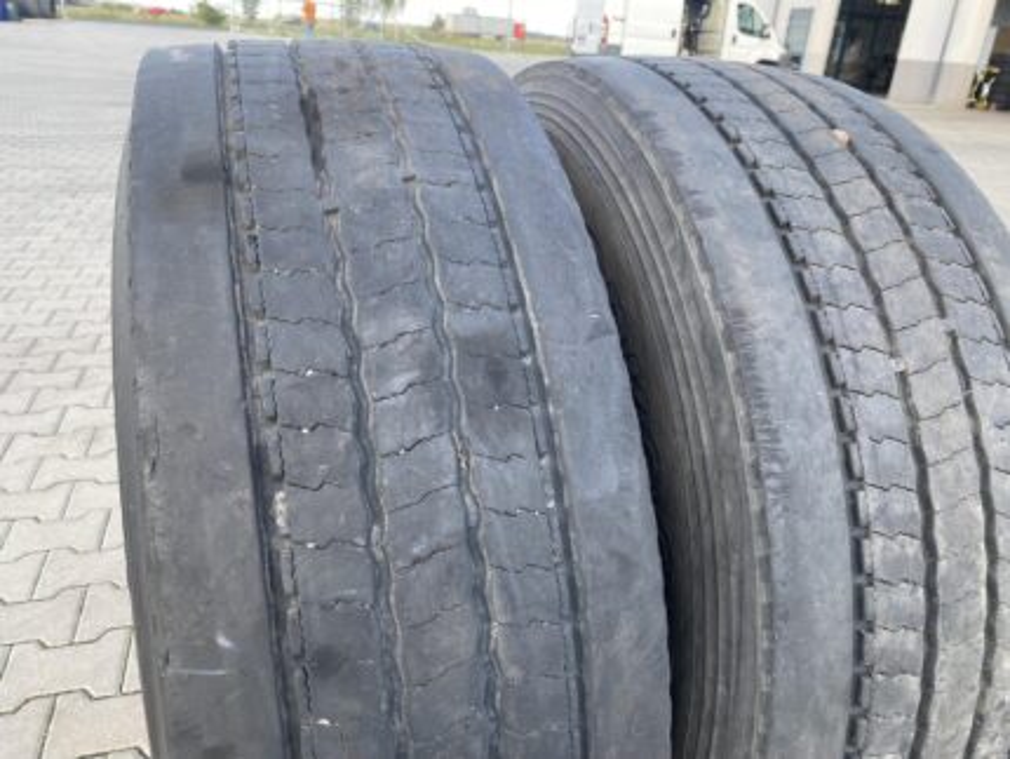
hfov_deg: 67.3
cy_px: 380
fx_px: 759
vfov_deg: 53.1
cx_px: 505
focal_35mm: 26
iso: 32
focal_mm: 4.25
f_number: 1.8
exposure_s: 1/209
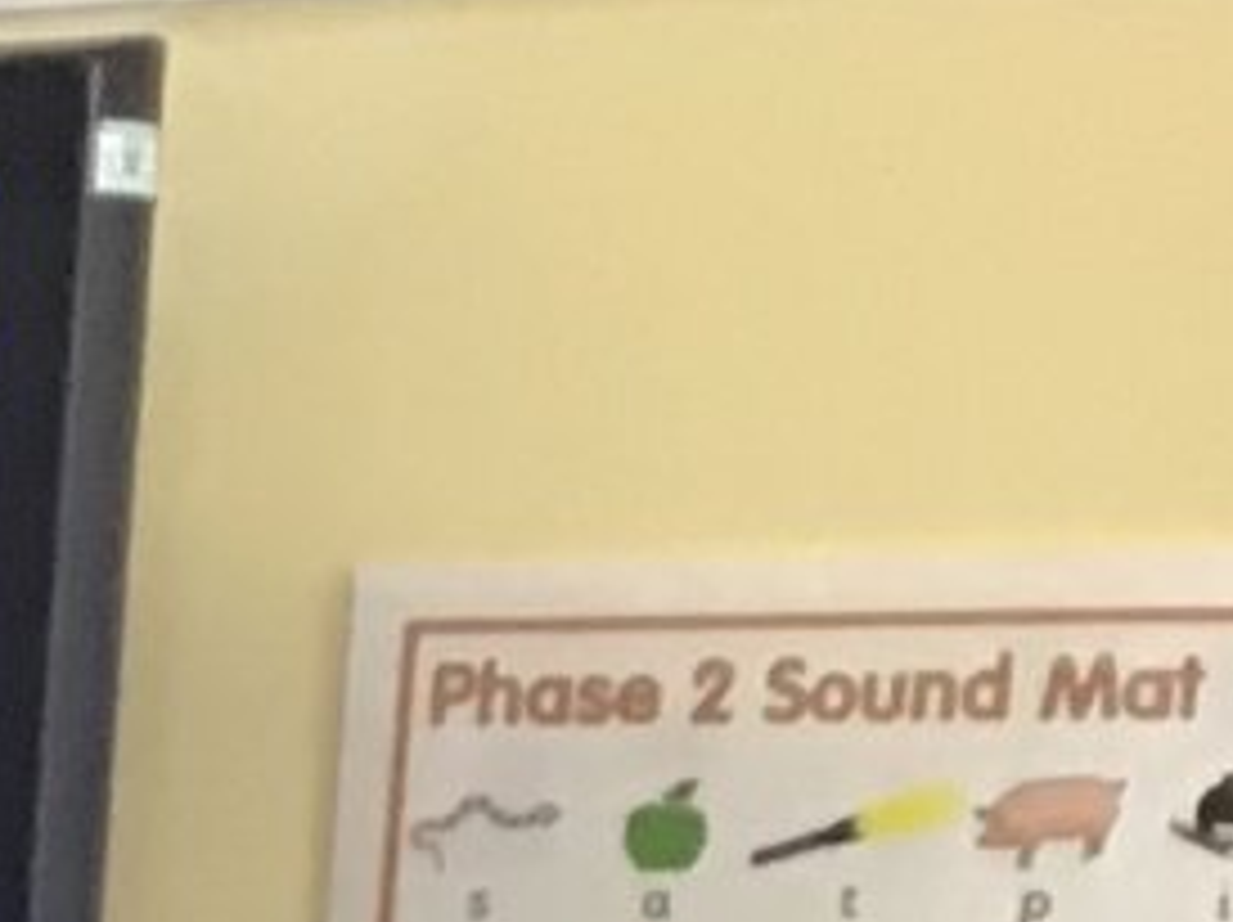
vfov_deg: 6.1
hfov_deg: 7.1
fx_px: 8256
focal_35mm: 232
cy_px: 2289
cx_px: -3046
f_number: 2.4
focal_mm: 3.3
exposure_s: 1/33
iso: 125
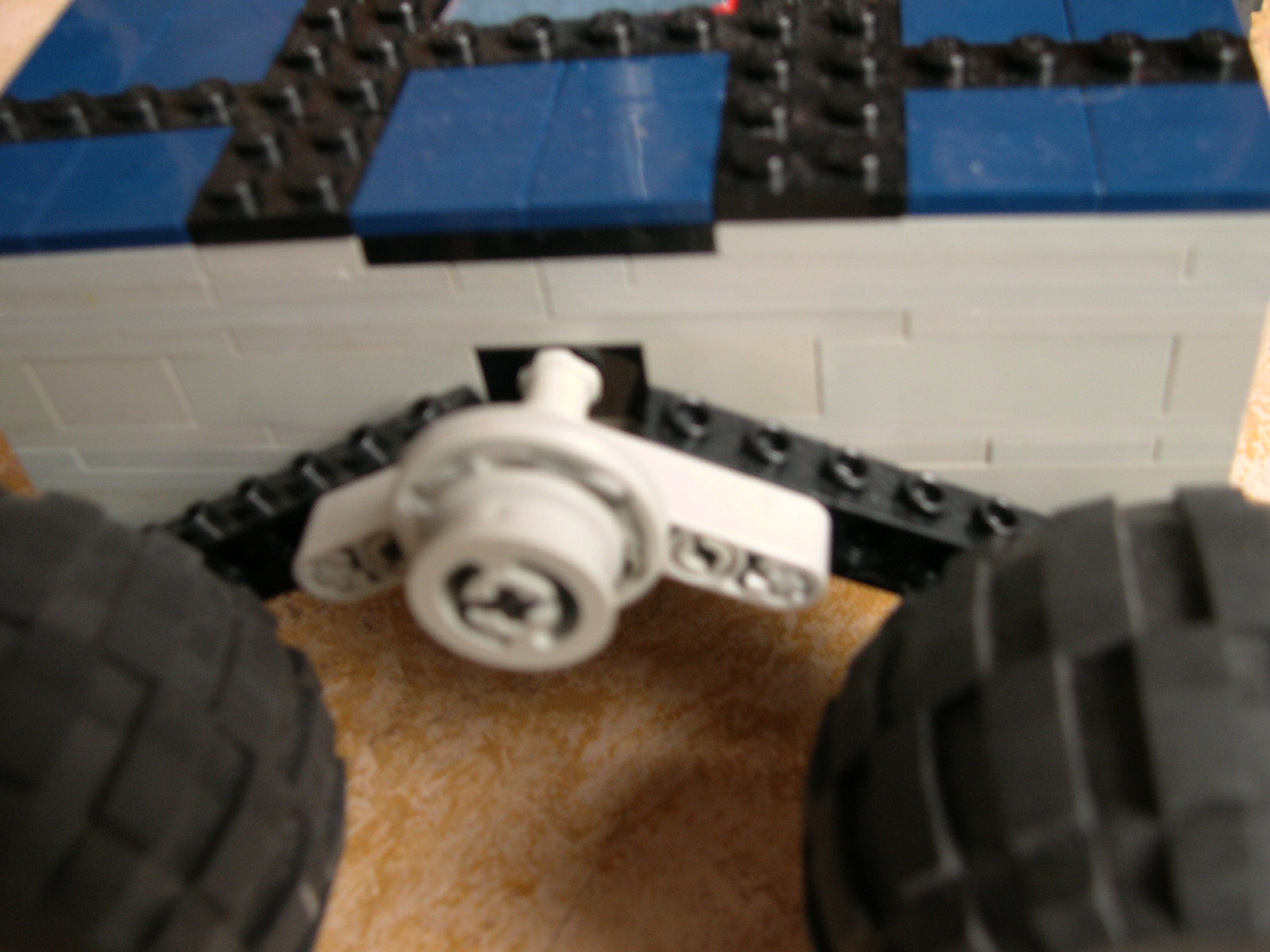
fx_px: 1394
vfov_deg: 37.7
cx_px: 635
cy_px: 476
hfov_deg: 49.0
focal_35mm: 38
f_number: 2.8
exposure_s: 1/5.1
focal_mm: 8
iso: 100
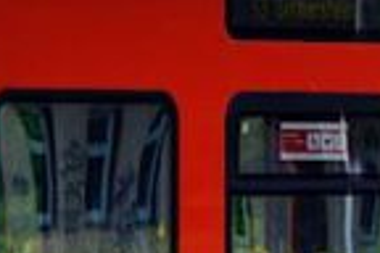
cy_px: 165
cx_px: 731
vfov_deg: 1.5
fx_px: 9394
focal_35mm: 890
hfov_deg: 2.3
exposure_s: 1/400
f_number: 10
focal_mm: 190
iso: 200
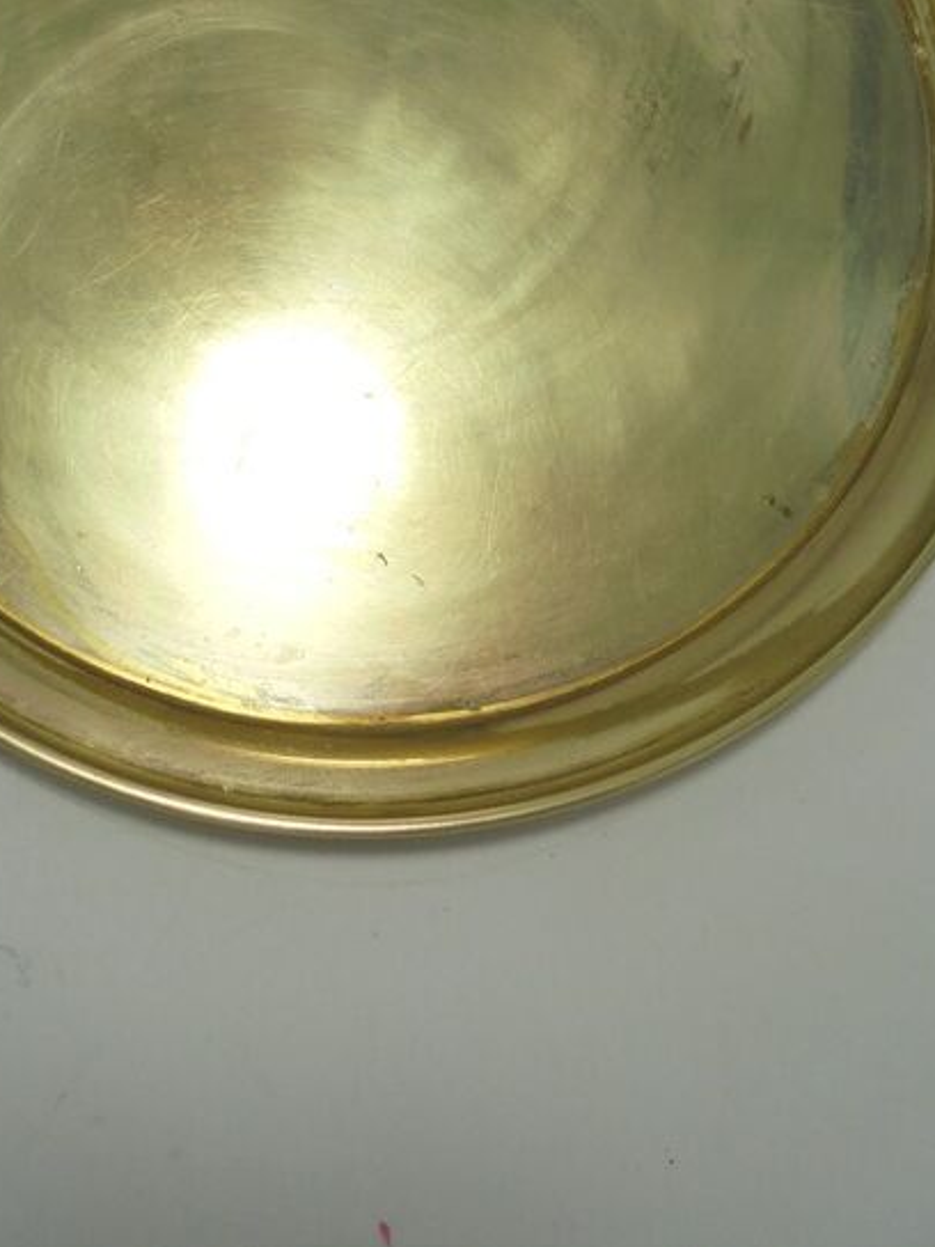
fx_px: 1549
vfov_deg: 41.7
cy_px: 222
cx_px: 372
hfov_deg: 33.5
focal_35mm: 43
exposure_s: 1/200
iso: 100
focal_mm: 4.6
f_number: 3.5
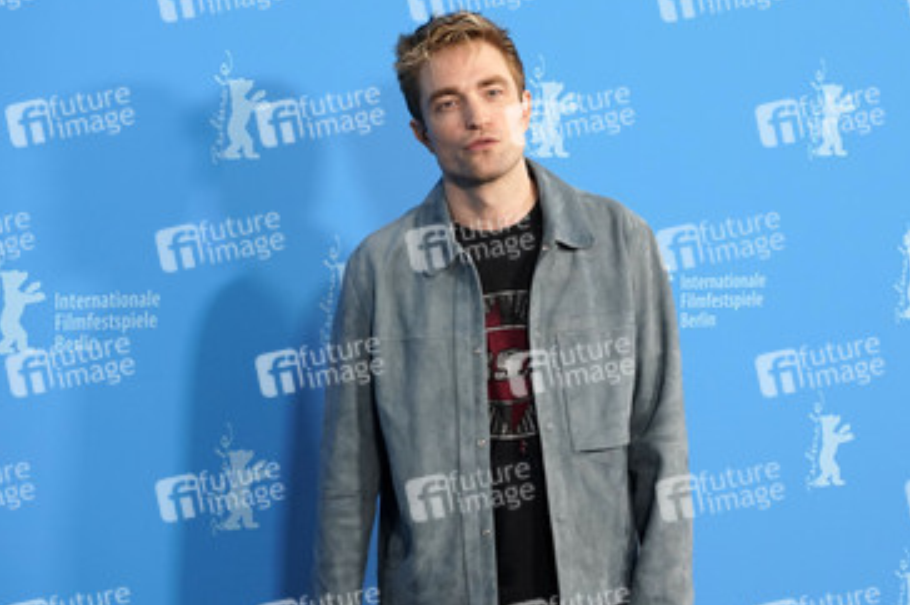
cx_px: 504
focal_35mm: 104
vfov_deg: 13.1
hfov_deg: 19.6
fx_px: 2626
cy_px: 305
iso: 2000
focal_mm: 84
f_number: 5.6
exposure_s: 1/160
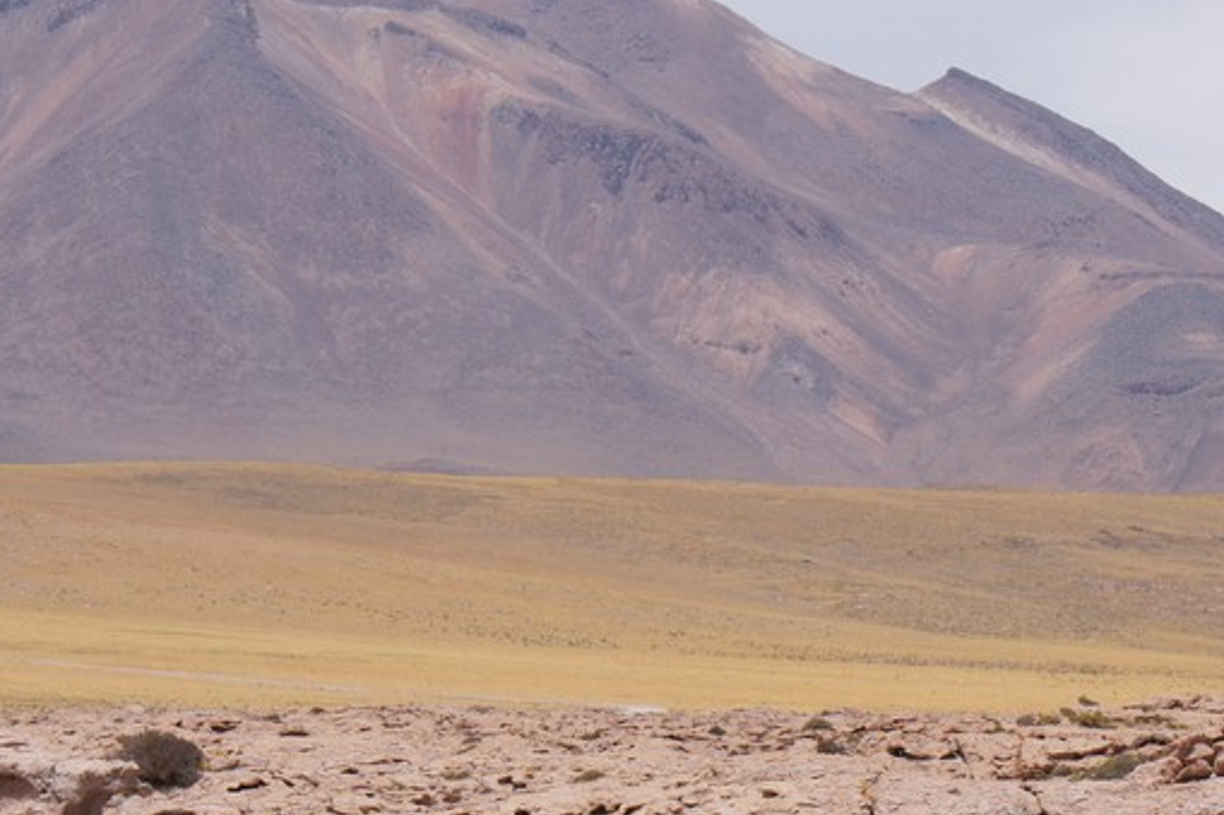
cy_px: 627
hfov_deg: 9.9
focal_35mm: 207
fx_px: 7037
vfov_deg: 6.6
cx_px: 755
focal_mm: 65
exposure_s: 1/640
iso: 200
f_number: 9
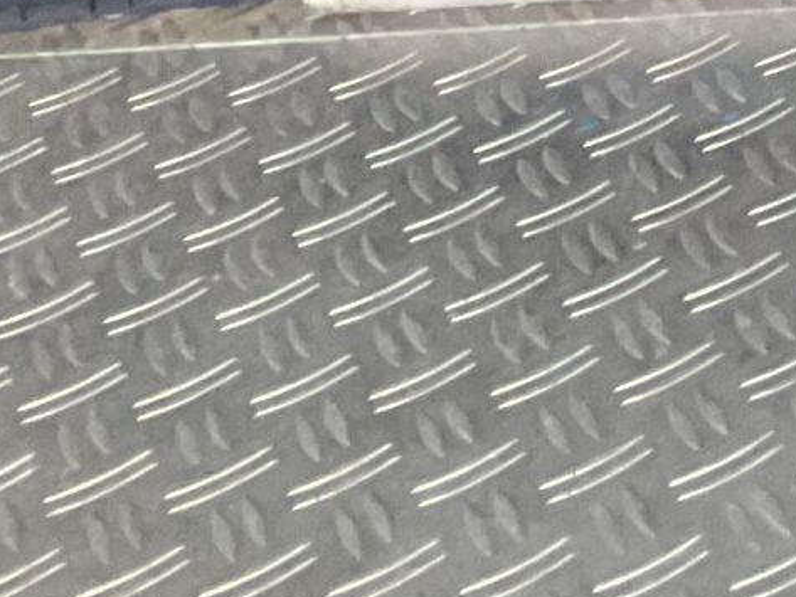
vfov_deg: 8.8
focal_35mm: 157
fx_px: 3611
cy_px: -671
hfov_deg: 10.7
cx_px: 1924
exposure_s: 1/50
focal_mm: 3
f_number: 1.8
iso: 80
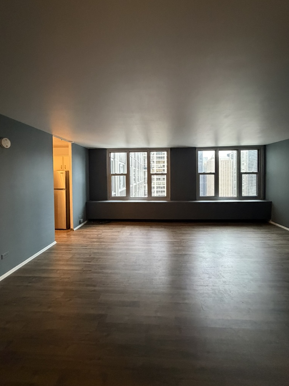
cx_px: 147
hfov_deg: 81.7
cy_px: 181
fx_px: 167
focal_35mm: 15
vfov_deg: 98.0
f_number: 2.2
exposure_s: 1/60
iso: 1000
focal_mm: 2.22
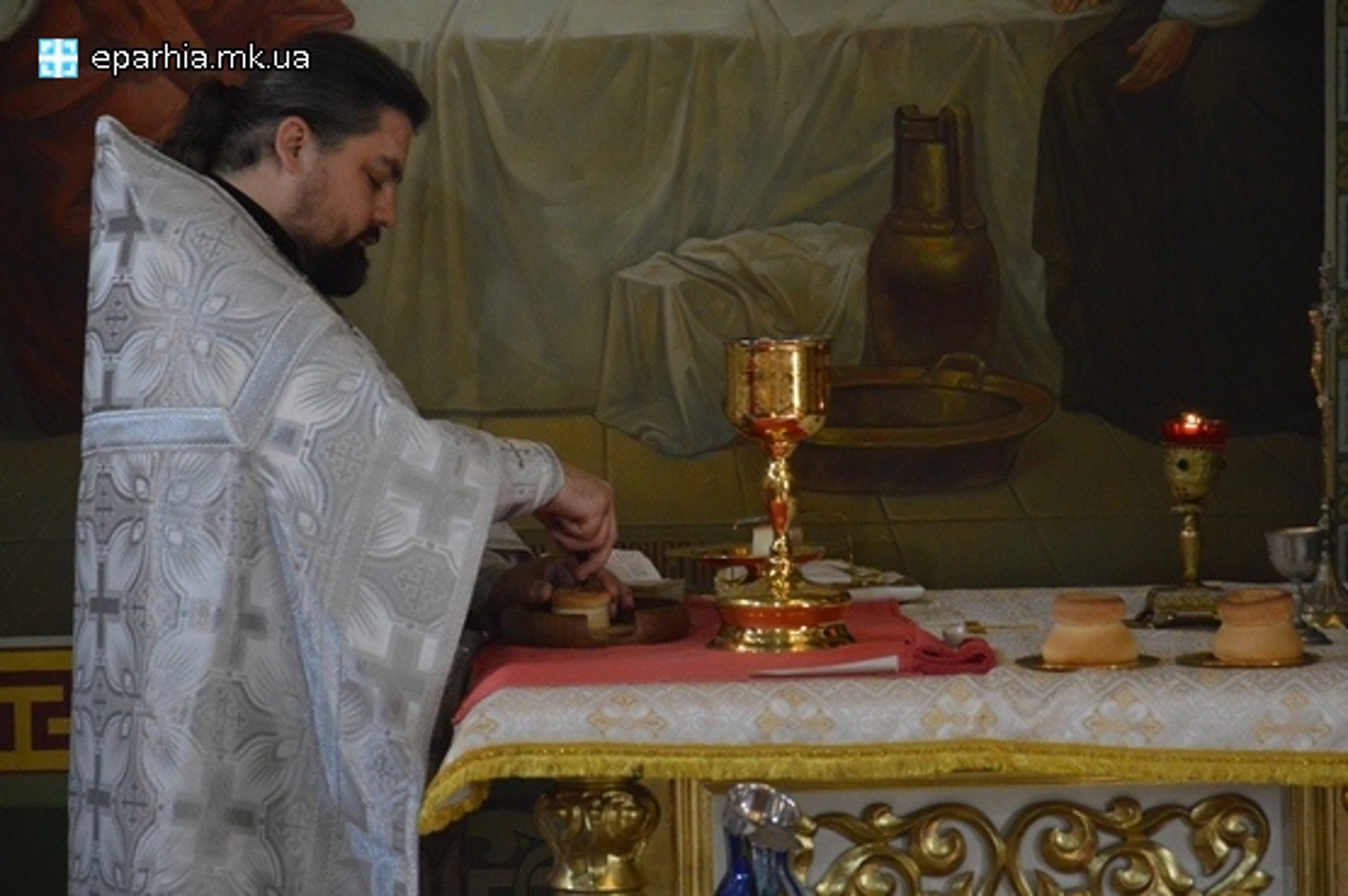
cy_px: 448
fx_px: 5163
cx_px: 674
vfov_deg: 9.9
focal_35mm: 138
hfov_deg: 14.9
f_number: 5.6
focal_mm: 92
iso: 3200
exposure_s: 1/50
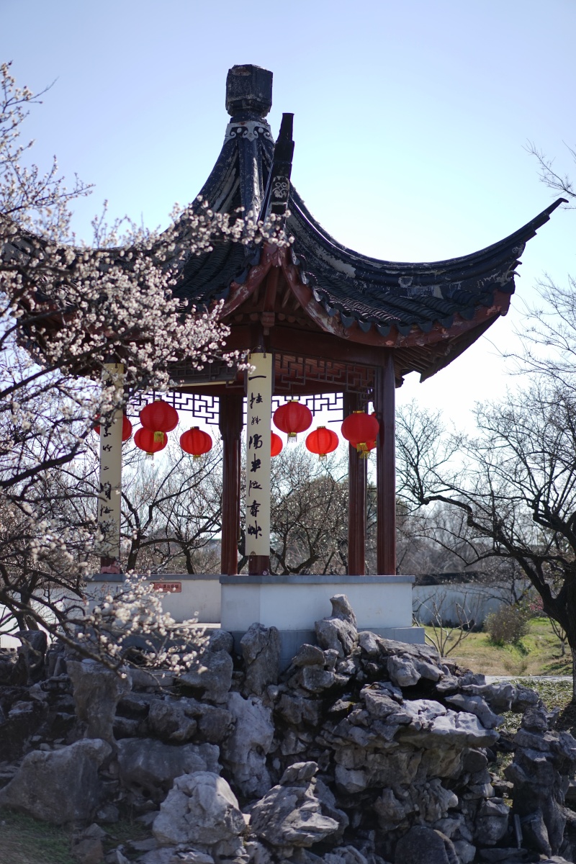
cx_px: 288
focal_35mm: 55
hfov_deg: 24.6
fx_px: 1320
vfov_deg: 36.2
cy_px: 432
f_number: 1.8
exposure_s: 1/2000
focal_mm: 55
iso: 50
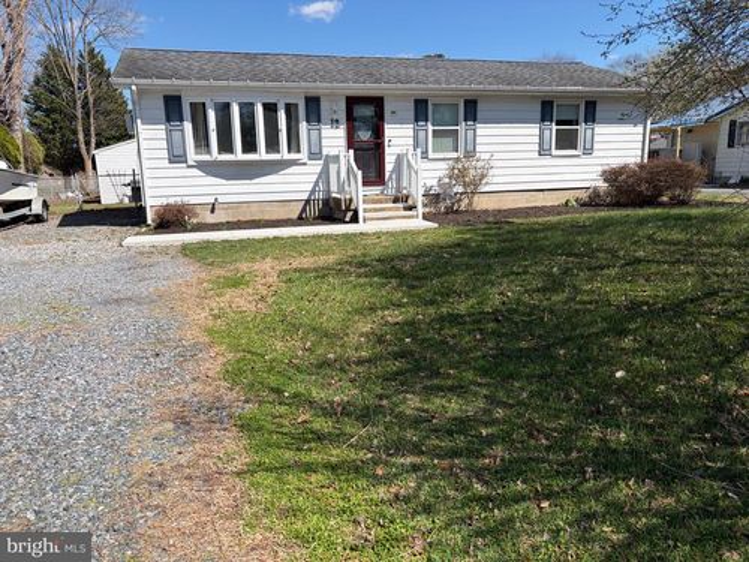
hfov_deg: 67.3
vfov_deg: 53.1
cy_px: 281
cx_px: 374
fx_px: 563
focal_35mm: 26
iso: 50
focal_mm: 5.96
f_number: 1.6
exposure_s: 1/3279
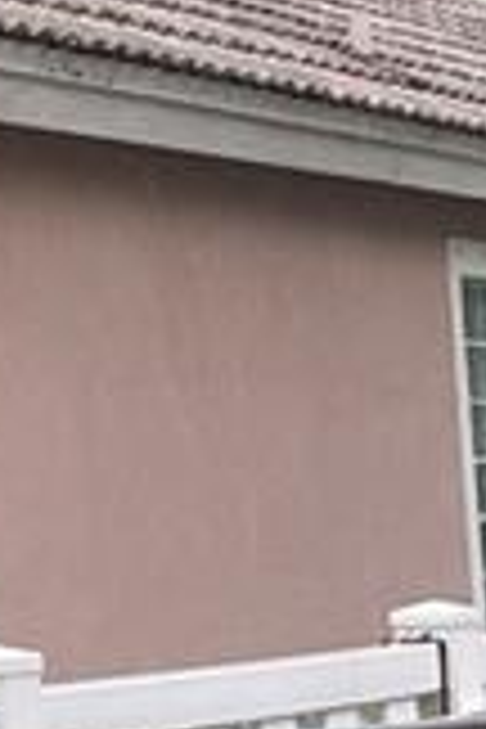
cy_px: 1692
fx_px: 4050
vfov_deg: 9.3
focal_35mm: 200
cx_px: 1238
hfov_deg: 6.5
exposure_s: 1/121
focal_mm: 4.2
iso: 64
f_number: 1.6
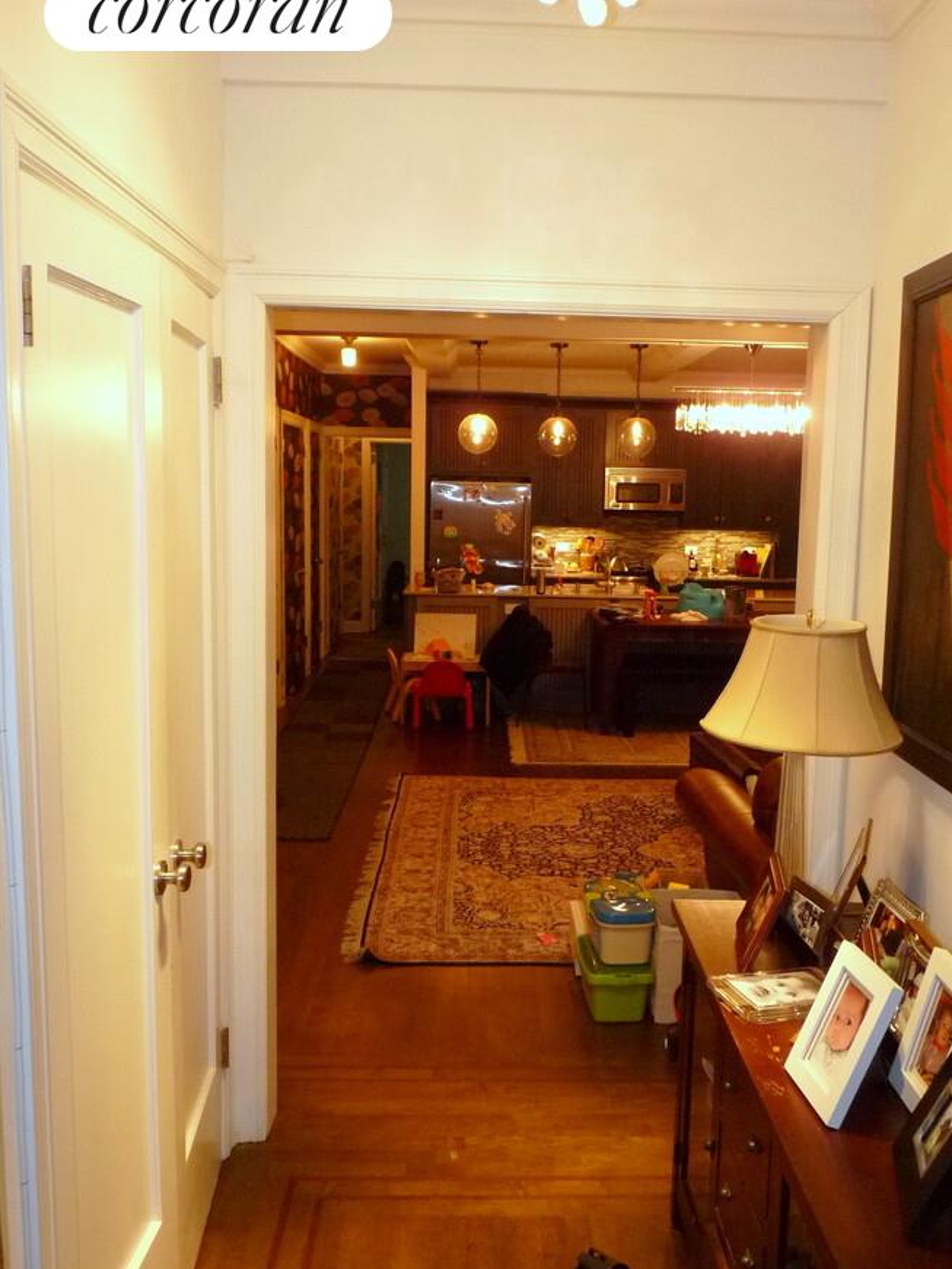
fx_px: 1137
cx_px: 522
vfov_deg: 58.4
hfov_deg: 45.4
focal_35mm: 31
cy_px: 637
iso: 400
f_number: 2.8
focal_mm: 4.8
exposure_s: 1/30
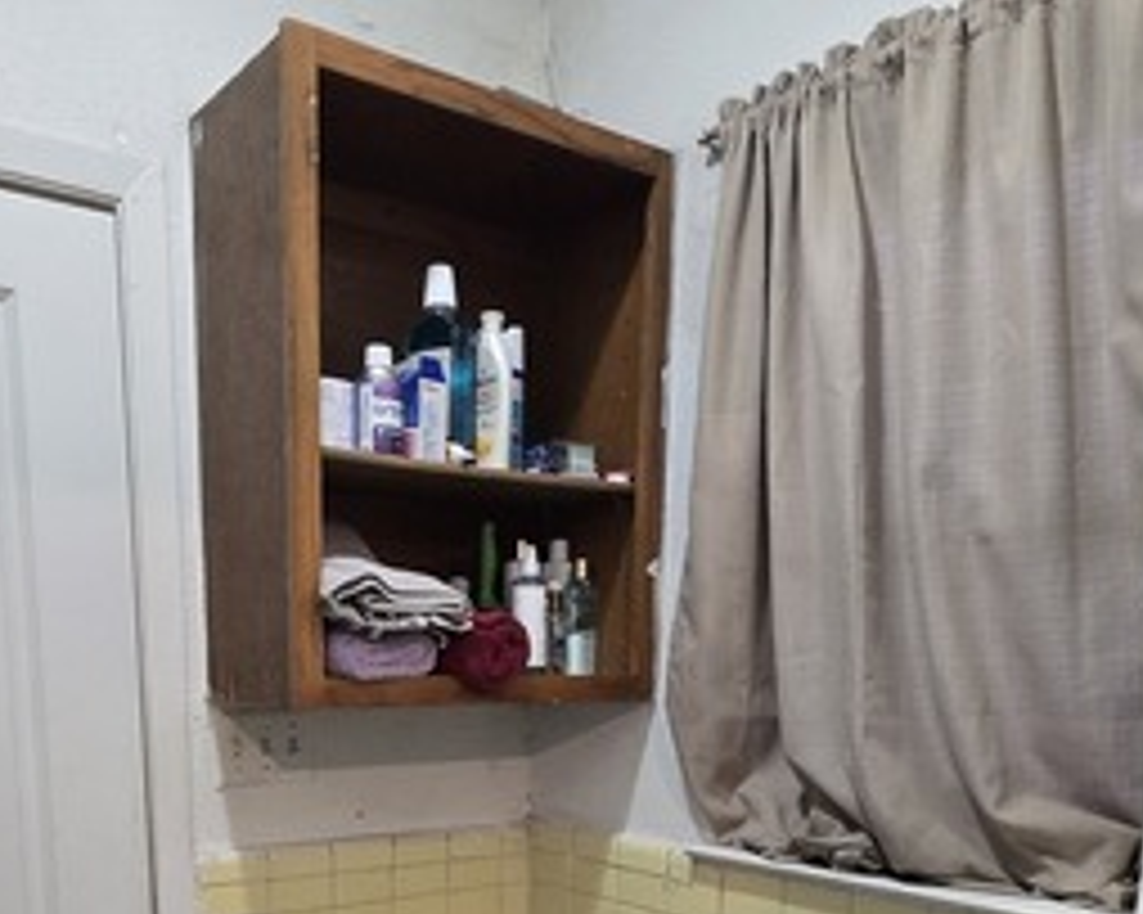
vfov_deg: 41.3
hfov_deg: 55.2
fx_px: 1082
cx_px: 446
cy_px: 860
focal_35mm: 32
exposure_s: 1/60
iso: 500
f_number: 2.2
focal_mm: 1.7
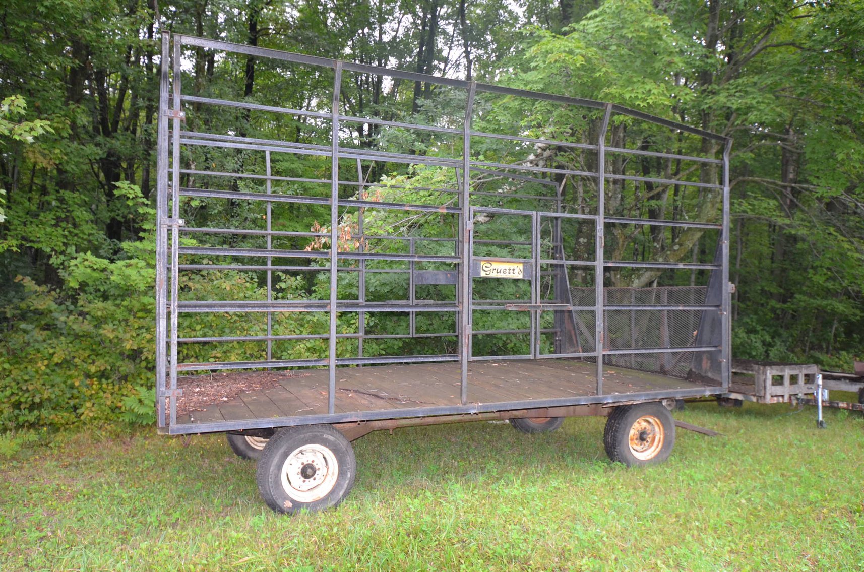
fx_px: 647
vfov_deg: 47.7
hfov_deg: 67.5
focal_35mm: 27
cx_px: 432
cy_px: 286
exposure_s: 1/60
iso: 1100
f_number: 4.2
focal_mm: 18
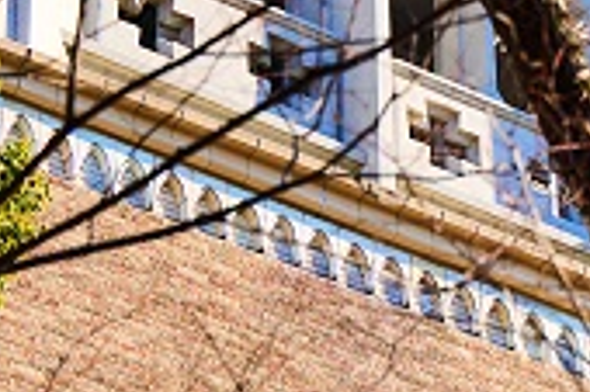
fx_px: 5518
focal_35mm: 337
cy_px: 435
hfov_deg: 6.1
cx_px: 836
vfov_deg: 4.1
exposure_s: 1/125
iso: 640
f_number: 2.8
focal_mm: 70
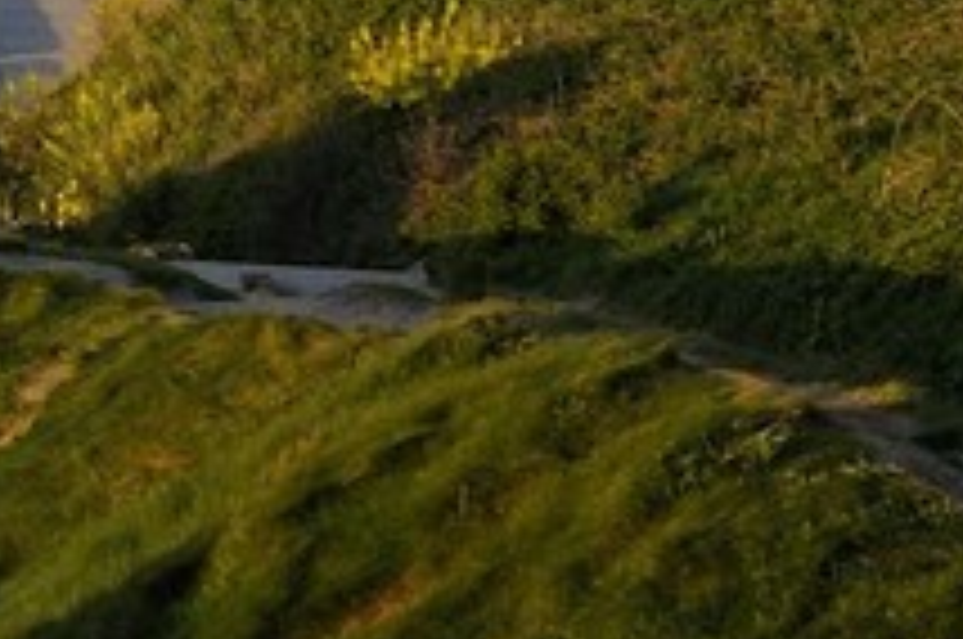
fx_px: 5796
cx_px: -2394
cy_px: -81
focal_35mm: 217
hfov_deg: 7.6
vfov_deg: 6.3
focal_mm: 29
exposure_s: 1/200
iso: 200
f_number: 6.3
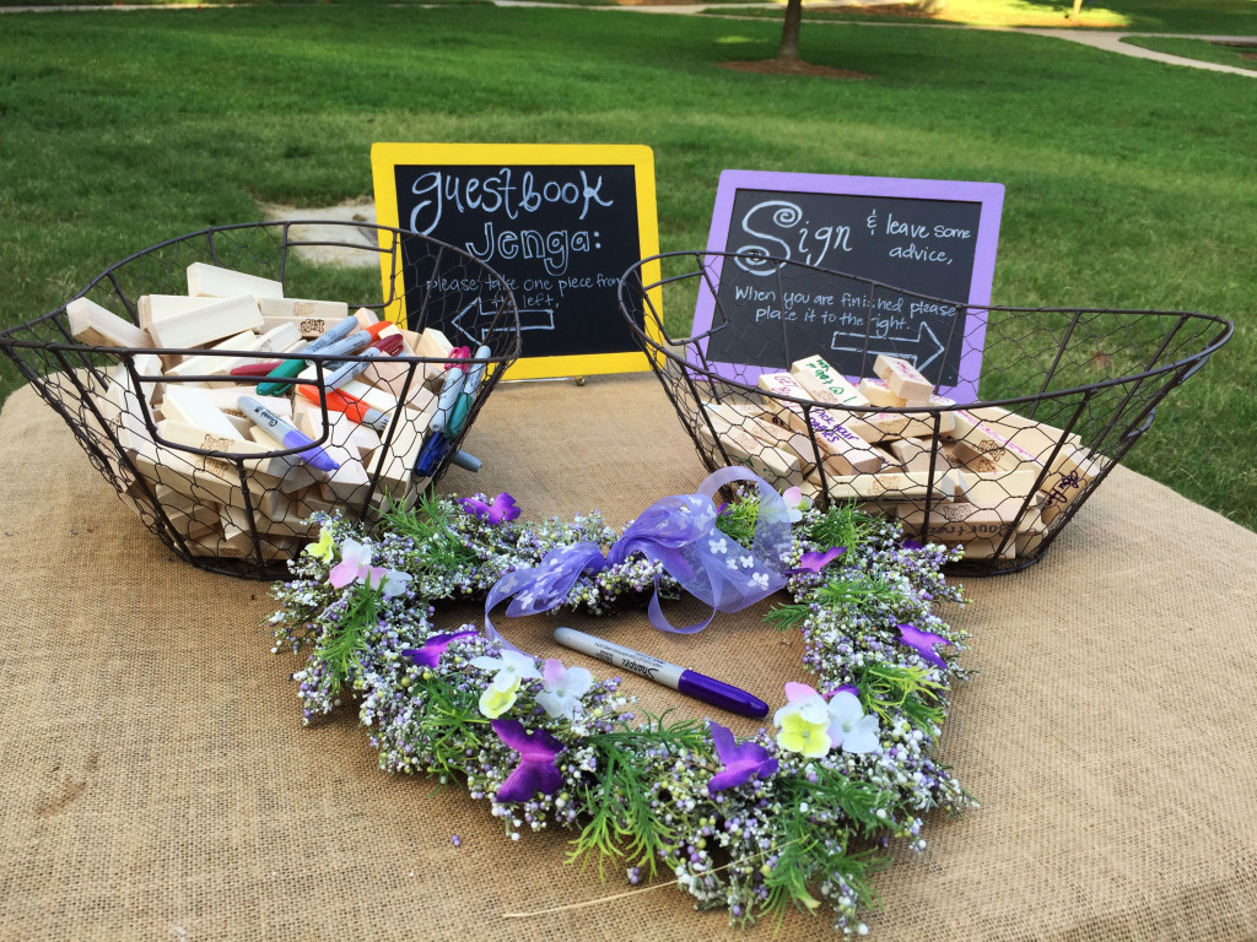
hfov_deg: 61.7
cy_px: 471
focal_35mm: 29
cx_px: 628
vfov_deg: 48.2
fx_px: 1053
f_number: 2.2
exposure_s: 1/163
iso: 32
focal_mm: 4.15
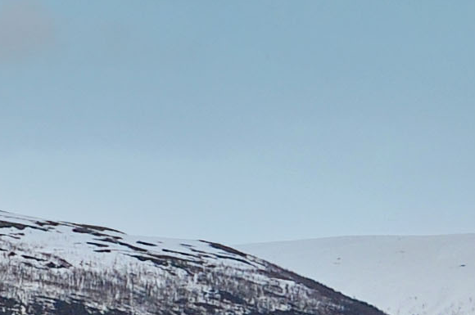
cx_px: -148
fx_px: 3505
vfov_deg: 5.1
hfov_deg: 7.7
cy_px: 522
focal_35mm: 266
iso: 400
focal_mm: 24
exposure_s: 1/4000
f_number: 3.5
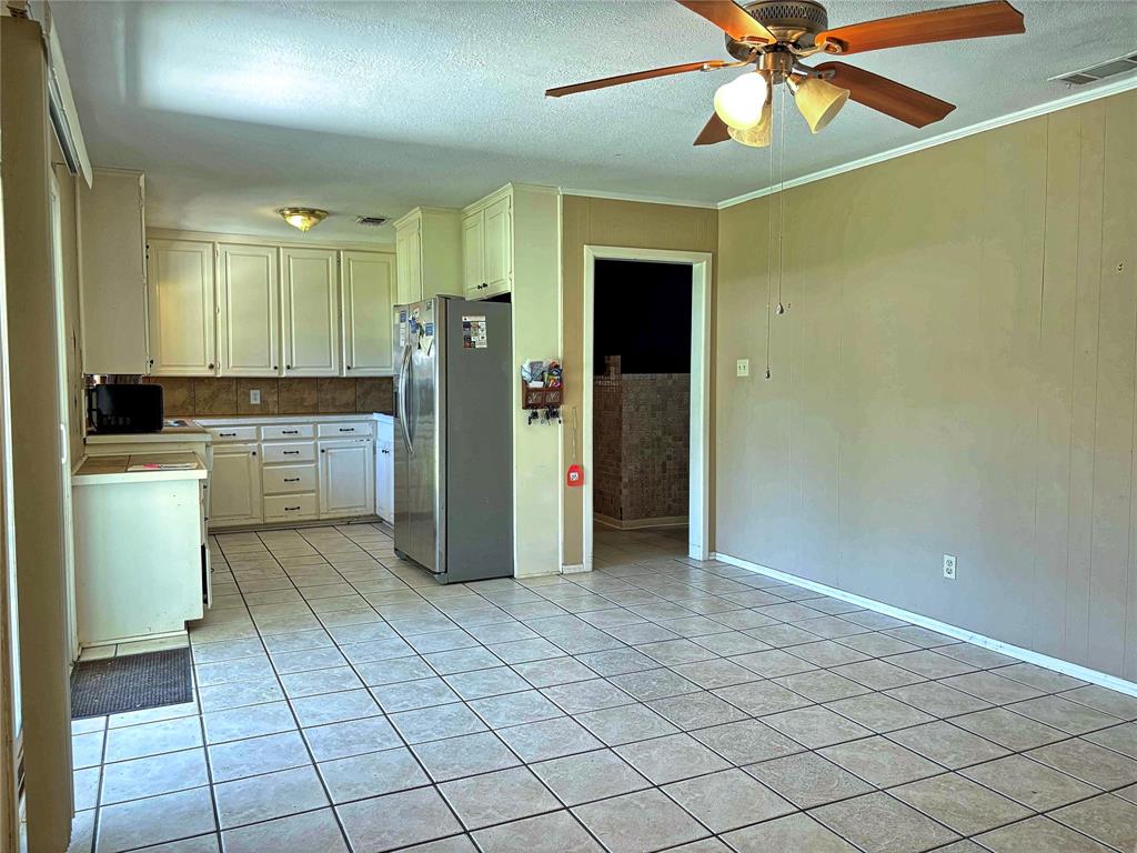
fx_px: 854
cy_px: 426
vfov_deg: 53.1
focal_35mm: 26
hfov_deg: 67.3
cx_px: 568
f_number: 1.6
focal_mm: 6
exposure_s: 1/60
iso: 250
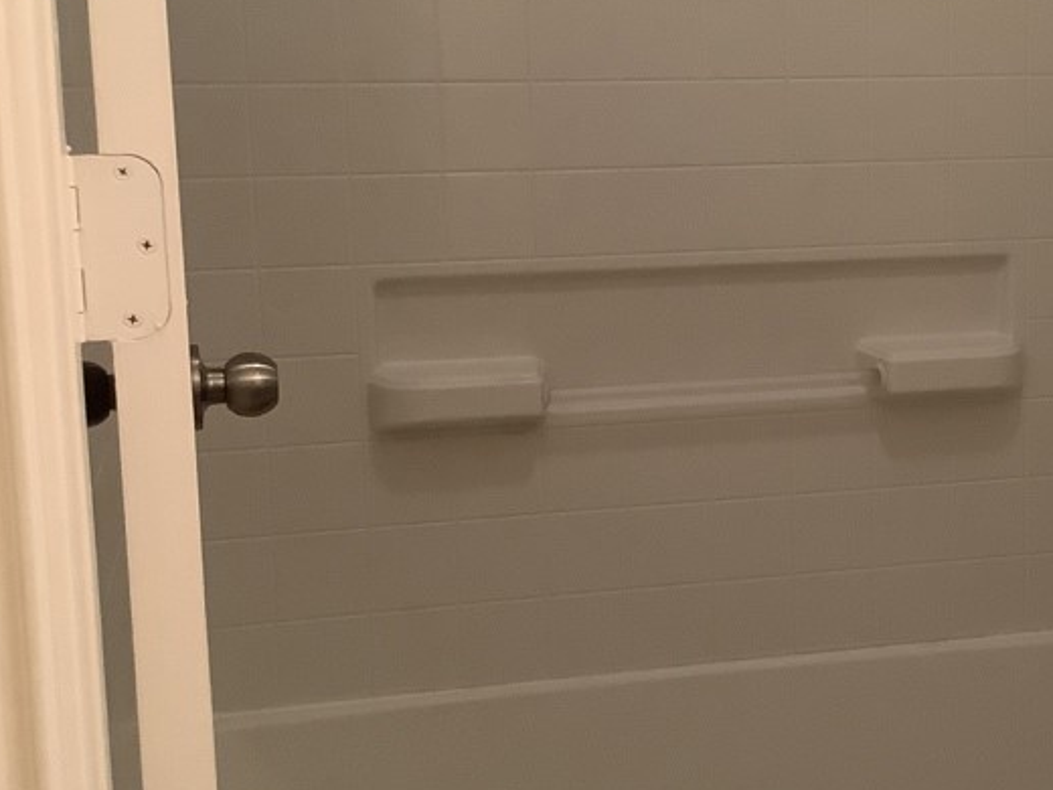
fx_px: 1856
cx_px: 796
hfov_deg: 31.1
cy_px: 359
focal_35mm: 61
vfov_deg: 24.0
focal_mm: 3.3
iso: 320
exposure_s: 1/60
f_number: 2.4
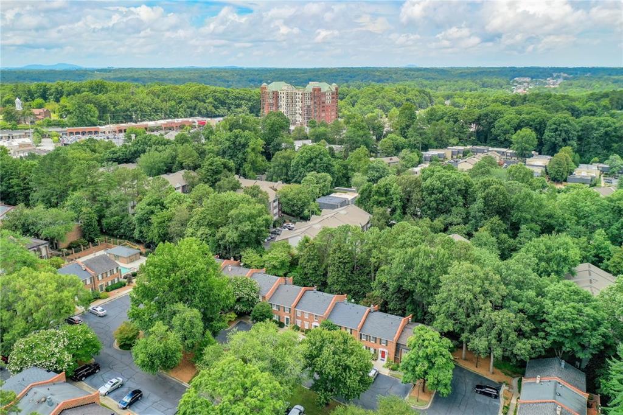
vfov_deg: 46.4
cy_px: 208
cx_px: 312
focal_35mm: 28
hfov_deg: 65.5
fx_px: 484
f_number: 4.5
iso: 100
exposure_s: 1/160
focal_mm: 10.3
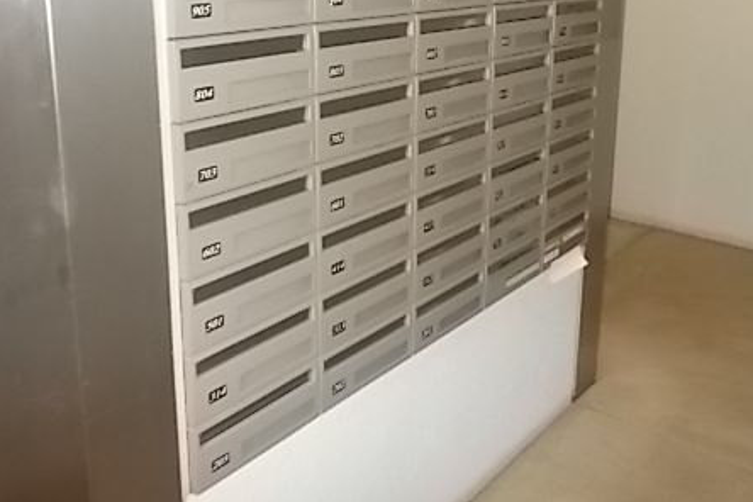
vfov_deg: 33.5
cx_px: 444
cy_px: 127
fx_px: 816
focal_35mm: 39
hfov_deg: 49.3
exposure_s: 1/25
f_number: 3.2
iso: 360
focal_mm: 4.6
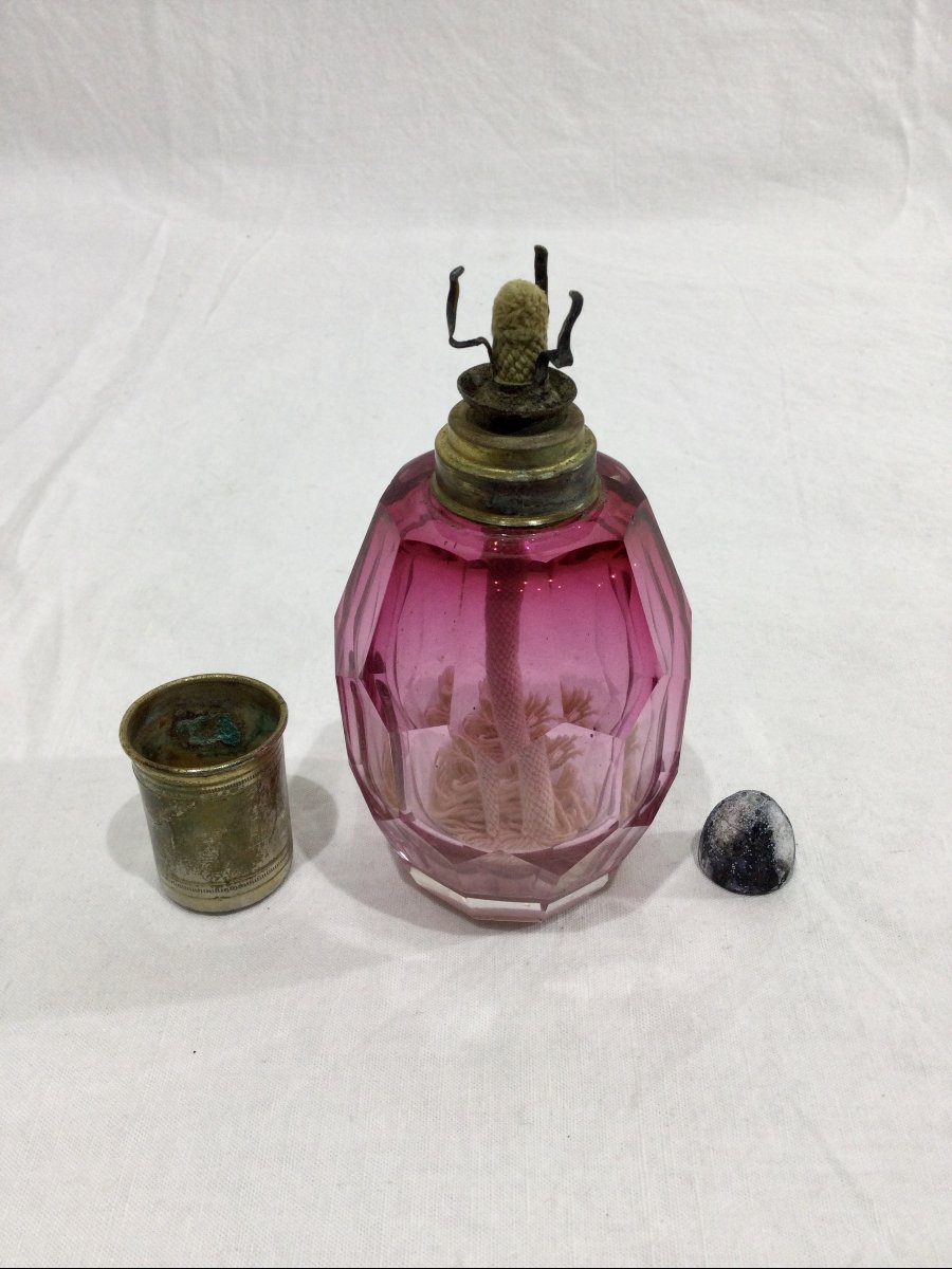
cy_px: 634
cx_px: 476
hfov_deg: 45.4
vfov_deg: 58.4
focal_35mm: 31
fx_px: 1137
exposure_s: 1/100
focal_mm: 3.3
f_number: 2.4
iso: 40
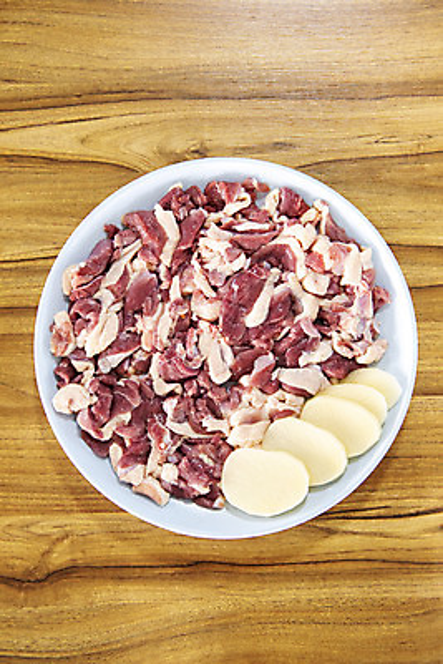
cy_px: 332
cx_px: 222
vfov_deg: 41.1
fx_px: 885
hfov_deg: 28.1
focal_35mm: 48
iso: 800
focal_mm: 48
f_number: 5.6
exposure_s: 1/40
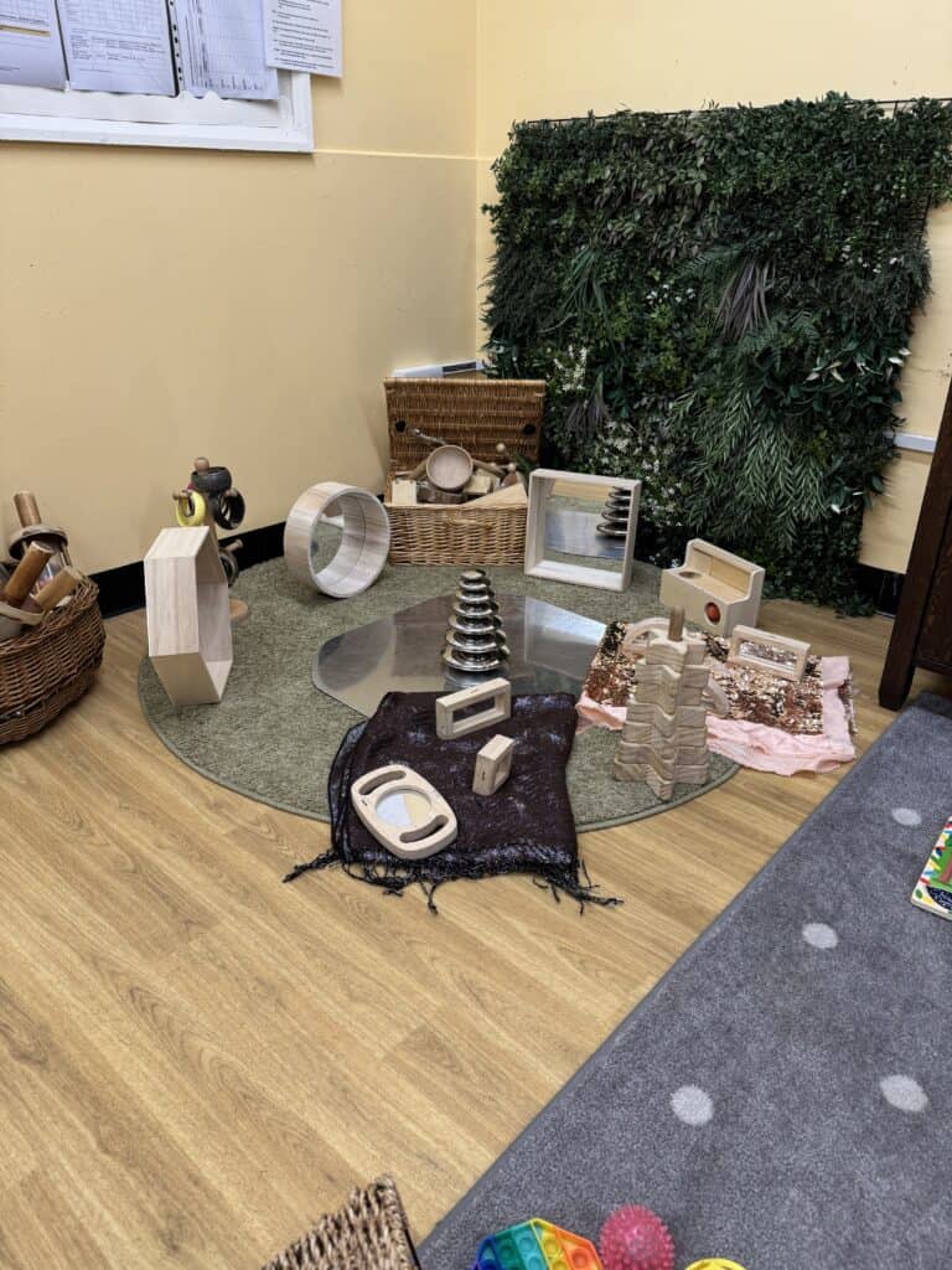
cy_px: 635
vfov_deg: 71.6
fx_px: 880
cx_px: 476
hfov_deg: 56.8
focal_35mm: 24
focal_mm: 6.76
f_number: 1.78
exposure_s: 1/100
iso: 125
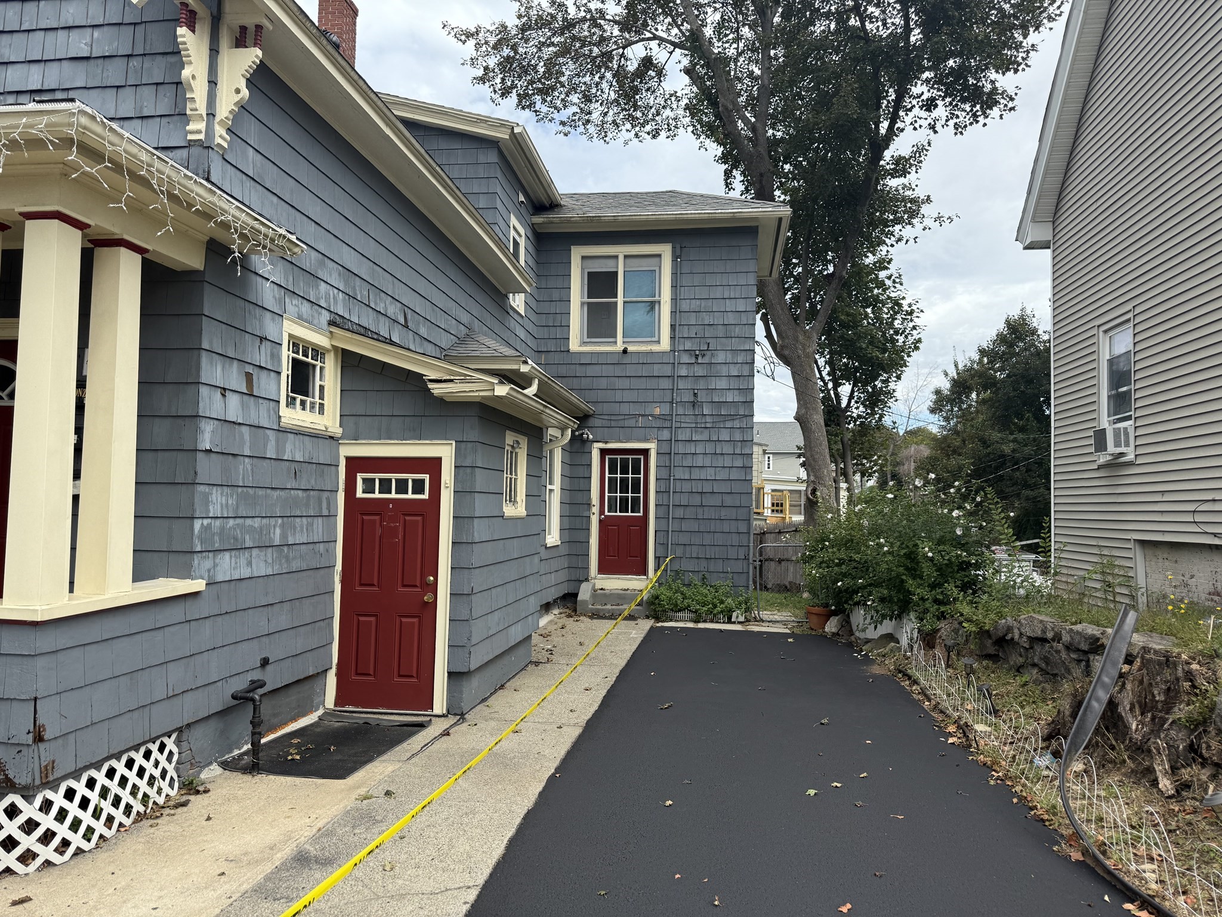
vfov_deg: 56.8
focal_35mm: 24
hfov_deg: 71.6
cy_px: 458
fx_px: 847
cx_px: 611
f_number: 1.78
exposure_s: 1/2611
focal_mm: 6.76
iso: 100
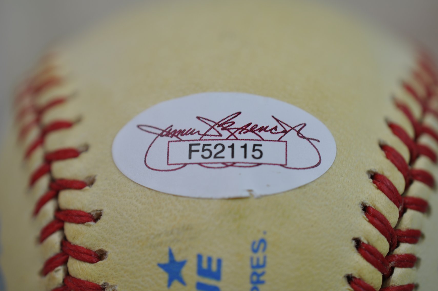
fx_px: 729
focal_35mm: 60
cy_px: 146
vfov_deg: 22.6
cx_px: 219
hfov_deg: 33.4
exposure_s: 1/80
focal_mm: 40
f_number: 4.5
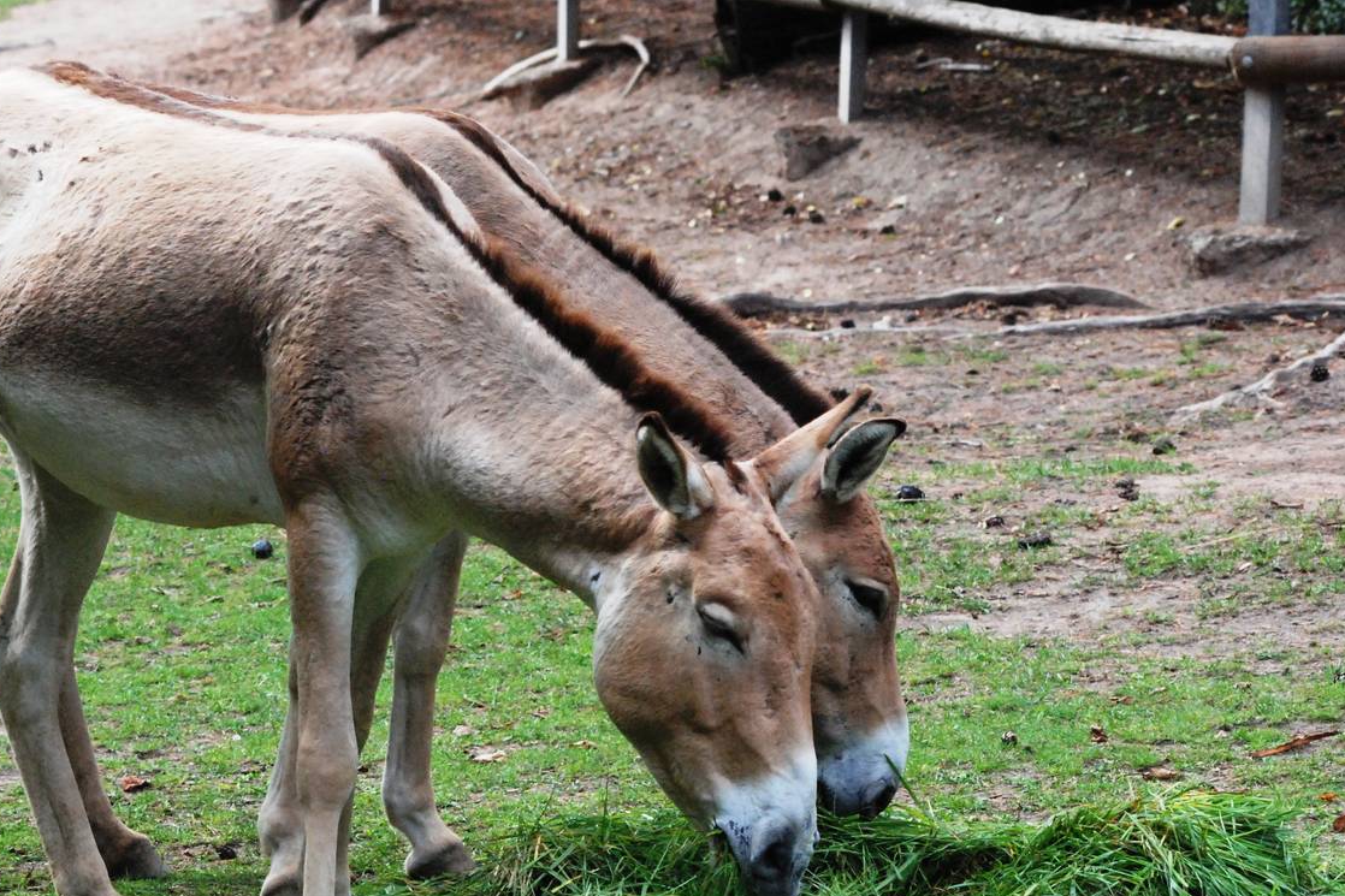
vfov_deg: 6.4
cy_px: 604
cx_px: 386
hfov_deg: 9.6
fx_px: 8031
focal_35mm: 215
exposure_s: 1/800
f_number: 7.1
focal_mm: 100
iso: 1600
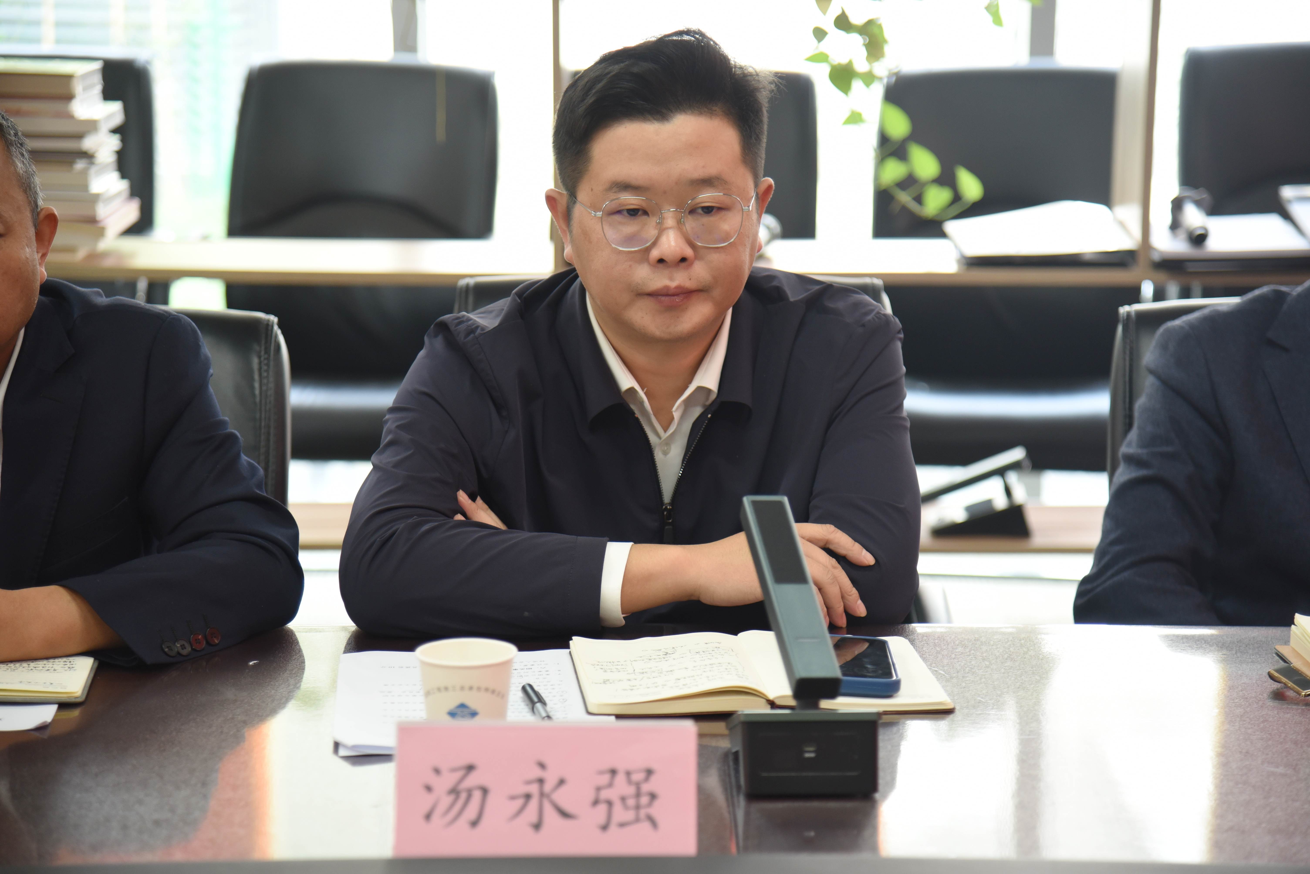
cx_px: 655
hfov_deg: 20.4
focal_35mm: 100
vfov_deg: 13.7
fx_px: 3640
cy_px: 437
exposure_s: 1/50
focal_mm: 100
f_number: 4
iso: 1000
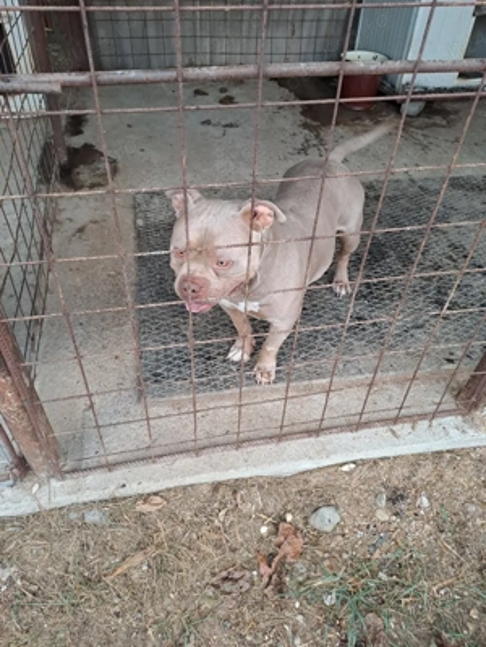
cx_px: 243
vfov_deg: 69.4
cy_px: 324
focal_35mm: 25
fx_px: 468
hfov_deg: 54.9
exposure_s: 1/50
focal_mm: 4.65
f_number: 1.8
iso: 100
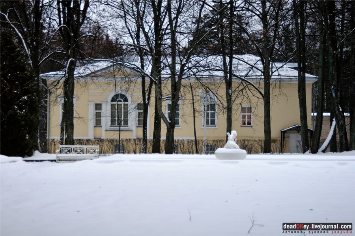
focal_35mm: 78
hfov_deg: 26.0
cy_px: 118
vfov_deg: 17.4
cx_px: 178
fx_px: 768
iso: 640
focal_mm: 52
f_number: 4.8
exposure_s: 1/125
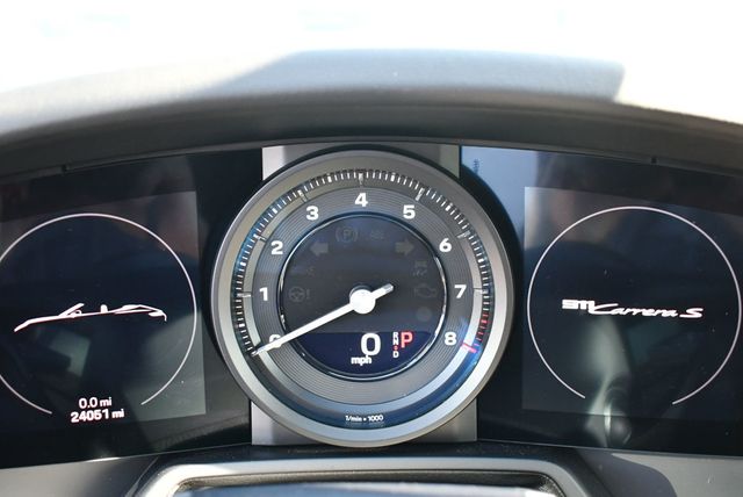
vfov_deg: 33.5
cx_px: 372
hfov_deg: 48.4
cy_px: 248
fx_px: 826
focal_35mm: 40
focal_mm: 20
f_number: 3.5
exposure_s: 1/125
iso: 1100
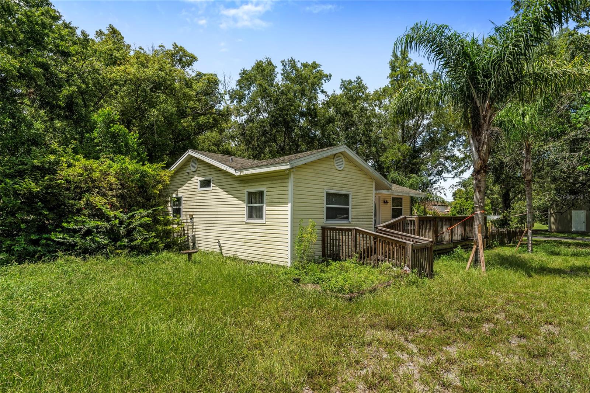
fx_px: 311
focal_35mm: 19
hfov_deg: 86.9
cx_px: 295
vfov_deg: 64.5
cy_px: 196
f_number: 8
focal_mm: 19
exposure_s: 1/60
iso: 100
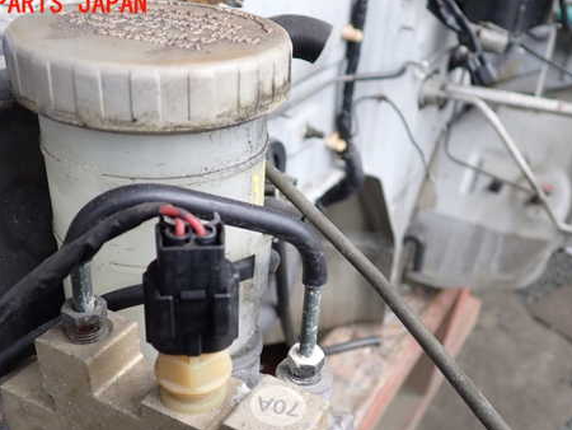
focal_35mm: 40
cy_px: 275
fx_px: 661
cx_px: 297
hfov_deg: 46.8
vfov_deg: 35.7
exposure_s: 1/80
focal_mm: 5.4
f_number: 2.3
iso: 200
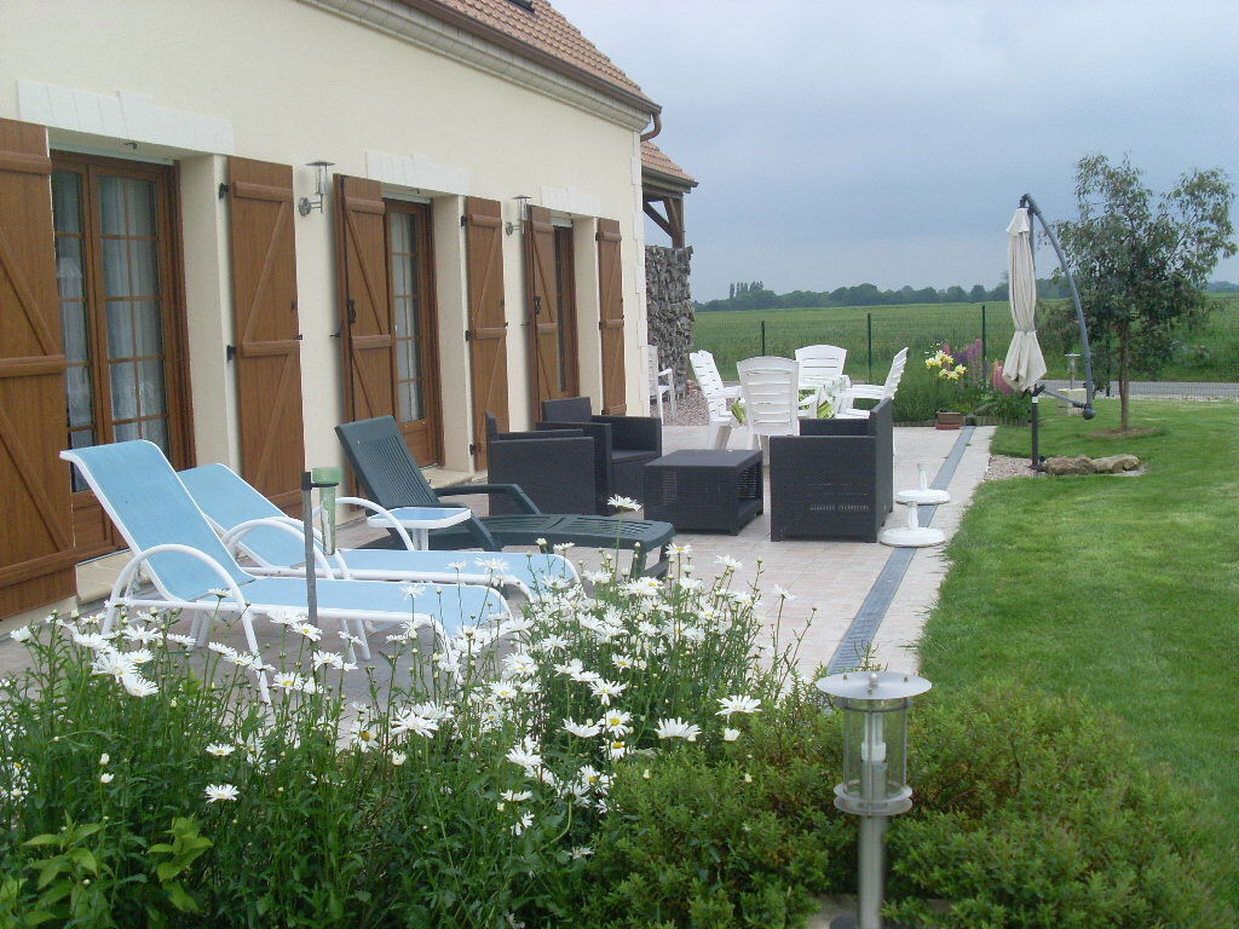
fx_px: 1360
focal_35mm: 38
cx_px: 620
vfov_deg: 37.7
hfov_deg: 49.0
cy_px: 464
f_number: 7.7
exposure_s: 1/250
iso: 80
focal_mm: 6.3
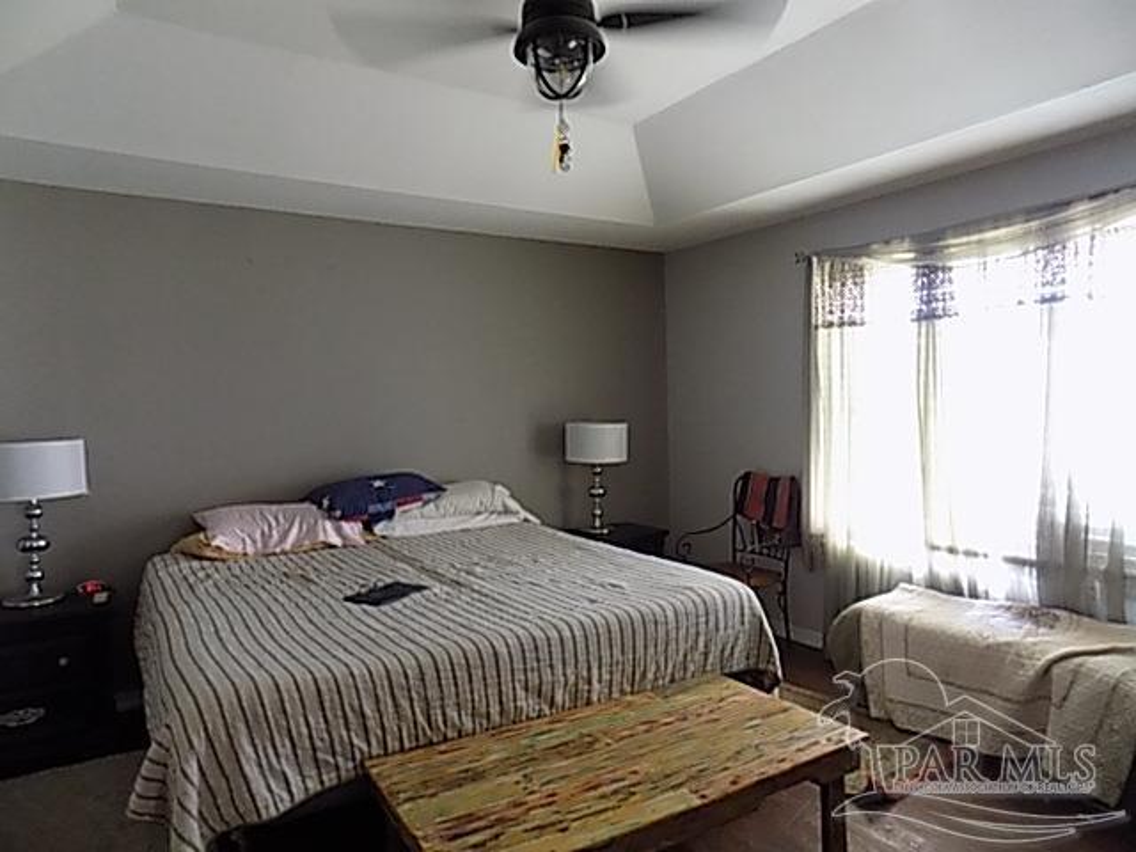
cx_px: 568
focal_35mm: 23
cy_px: 426
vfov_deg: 58.9
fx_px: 755
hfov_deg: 73.9
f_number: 3.1
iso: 400
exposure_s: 1/15
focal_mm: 4
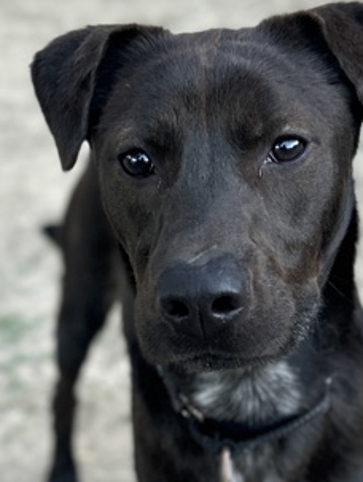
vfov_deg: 37.8
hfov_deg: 30.1
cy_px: 404
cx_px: 242
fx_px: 670
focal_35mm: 48
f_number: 1.5
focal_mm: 5.7
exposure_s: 1/121
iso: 80
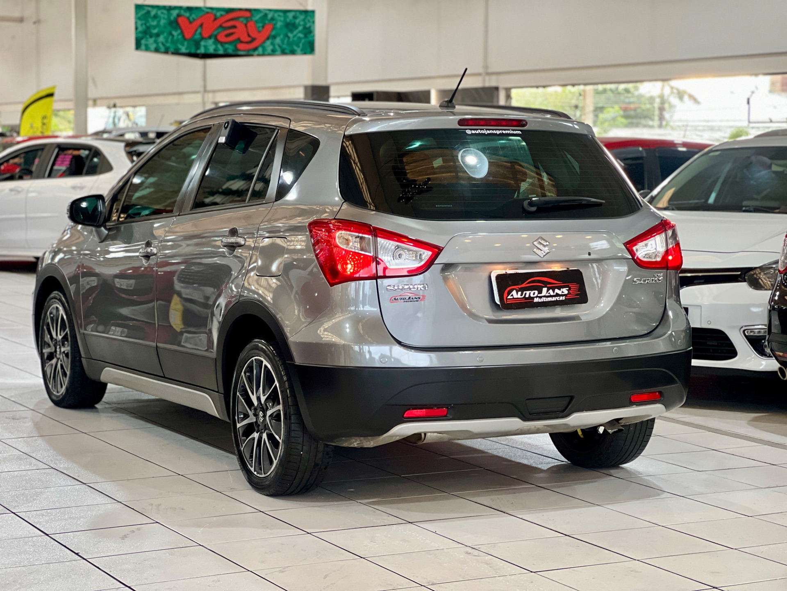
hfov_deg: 25.3
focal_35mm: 77
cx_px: 394
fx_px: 1751
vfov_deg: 19.1
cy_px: 296
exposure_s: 1/40
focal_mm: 9
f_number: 2.8
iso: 250
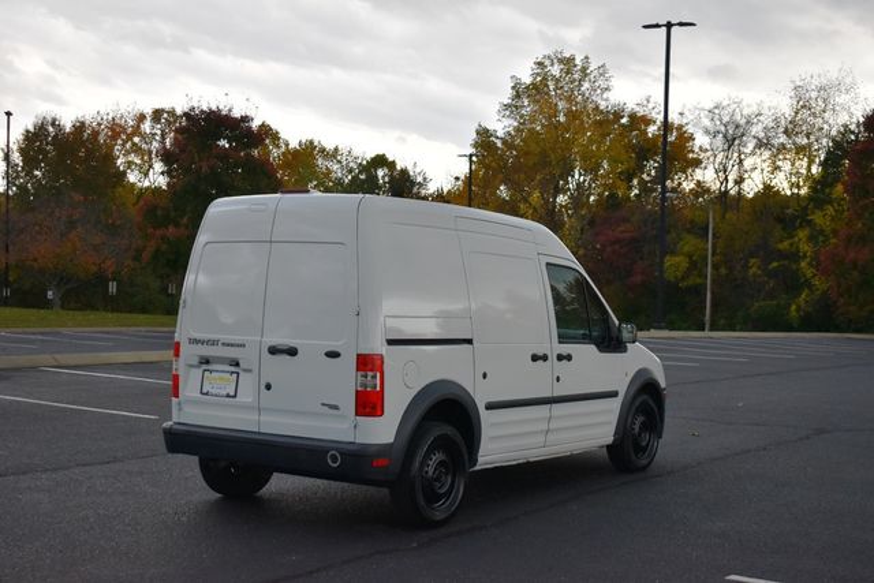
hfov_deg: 37.8
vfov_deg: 25.8
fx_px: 1275
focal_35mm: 52
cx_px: 437
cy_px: 292
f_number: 4.5
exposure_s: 1/250
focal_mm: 35
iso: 640
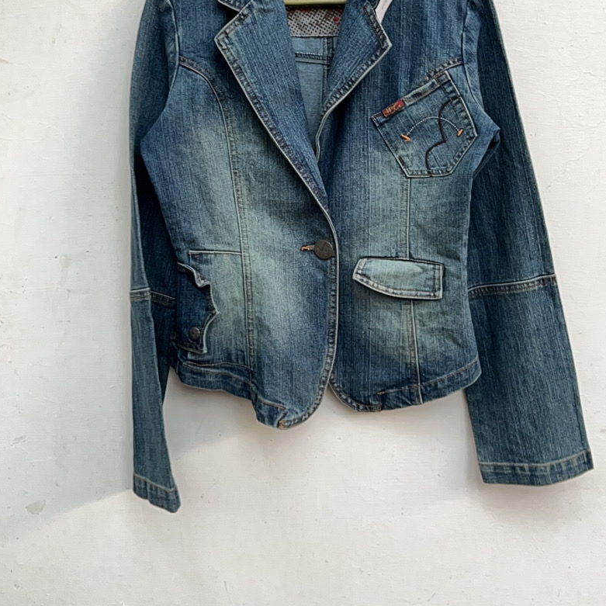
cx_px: 311
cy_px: 213
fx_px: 654
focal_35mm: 33
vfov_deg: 49.1
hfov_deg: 49.7
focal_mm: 5.1
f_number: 1.6
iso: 64
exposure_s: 1/60
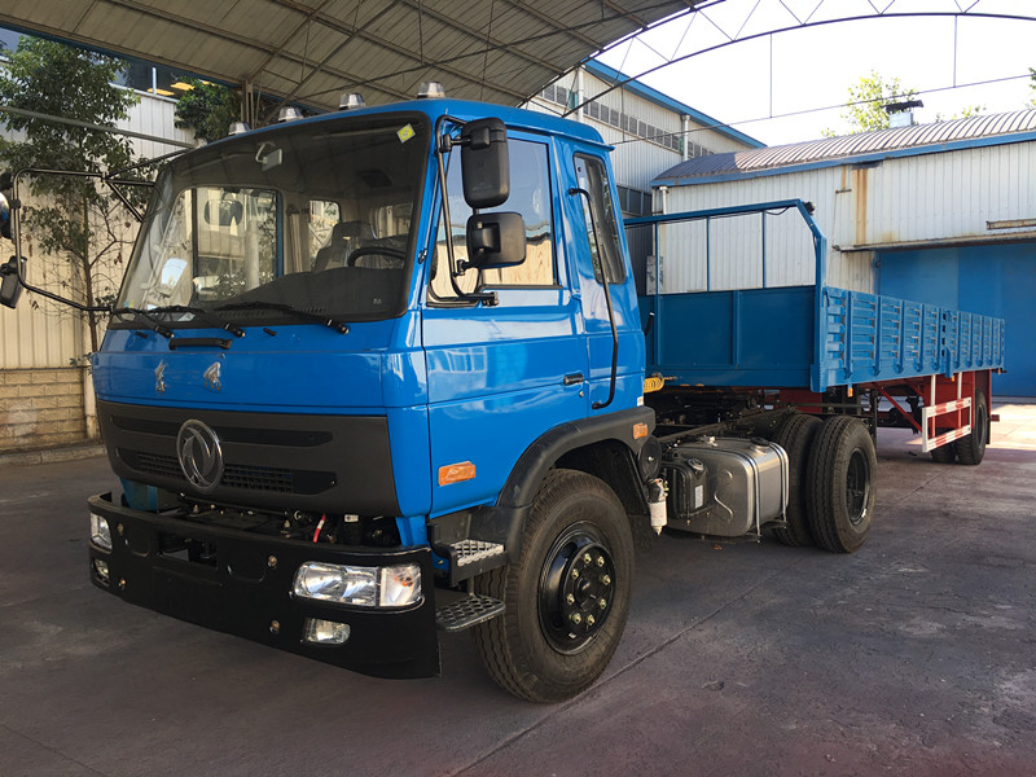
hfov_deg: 61.7
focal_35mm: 29
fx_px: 868
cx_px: 518
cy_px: 388
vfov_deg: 48.2
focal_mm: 4.15
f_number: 2.2
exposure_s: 1/207
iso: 25
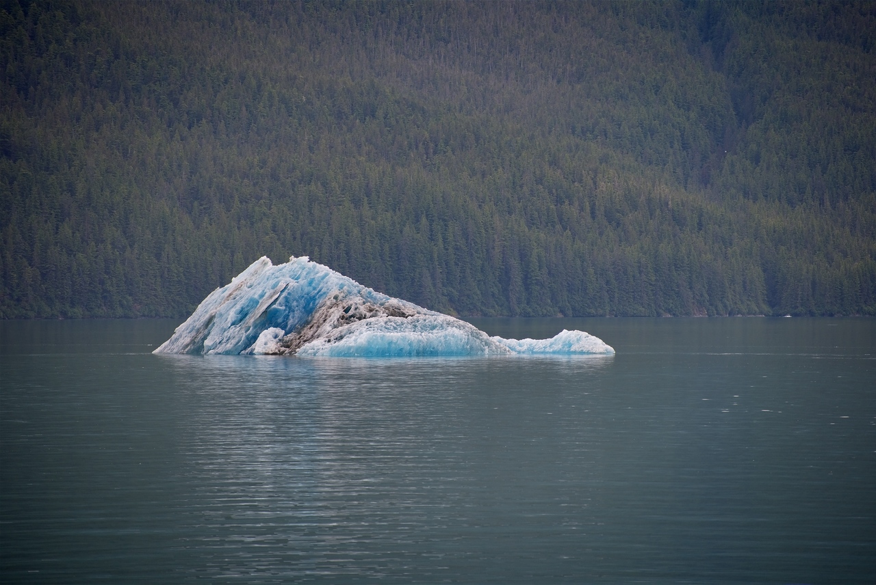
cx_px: 438
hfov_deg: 8.6
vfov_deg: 5.7
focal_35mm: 240
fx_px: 5841
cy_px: 292
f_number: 5.3
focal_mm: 240
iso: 280
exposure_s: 1/500
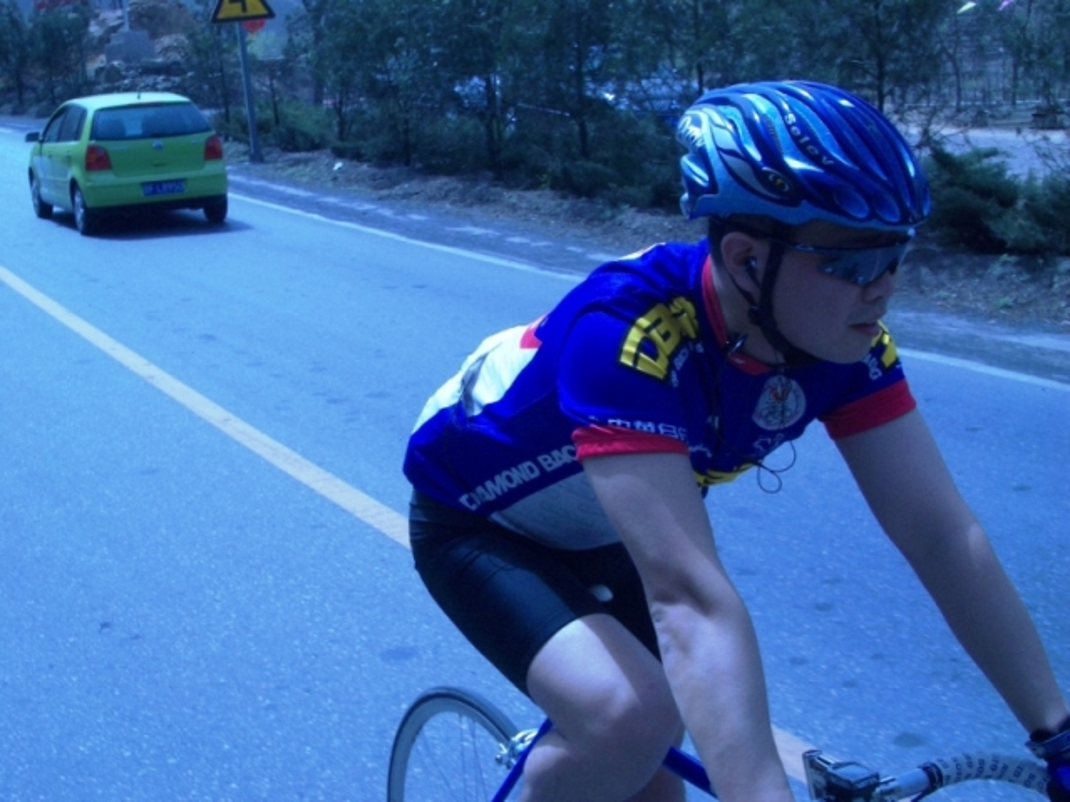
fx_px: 1514
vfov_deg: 29.7
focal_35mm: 49
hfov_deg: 38.9
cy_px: 401
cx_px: 535
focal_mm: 8.2
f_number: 5
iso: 50
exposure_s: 1/400
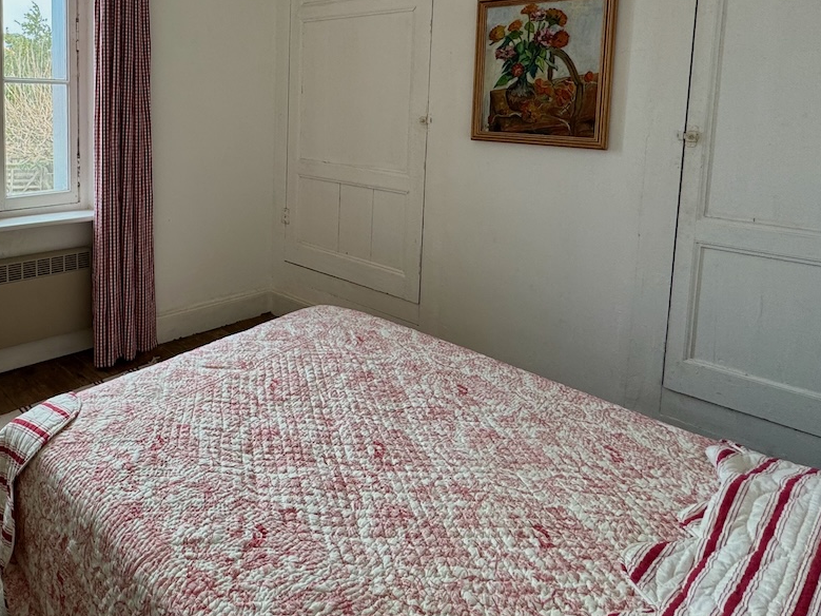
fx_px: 545
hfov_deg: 70.5
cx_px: 239
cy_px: 140
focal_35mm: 23
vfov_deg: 55.5
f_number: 2.2
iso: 80
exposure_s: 1/99
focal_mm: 2.22
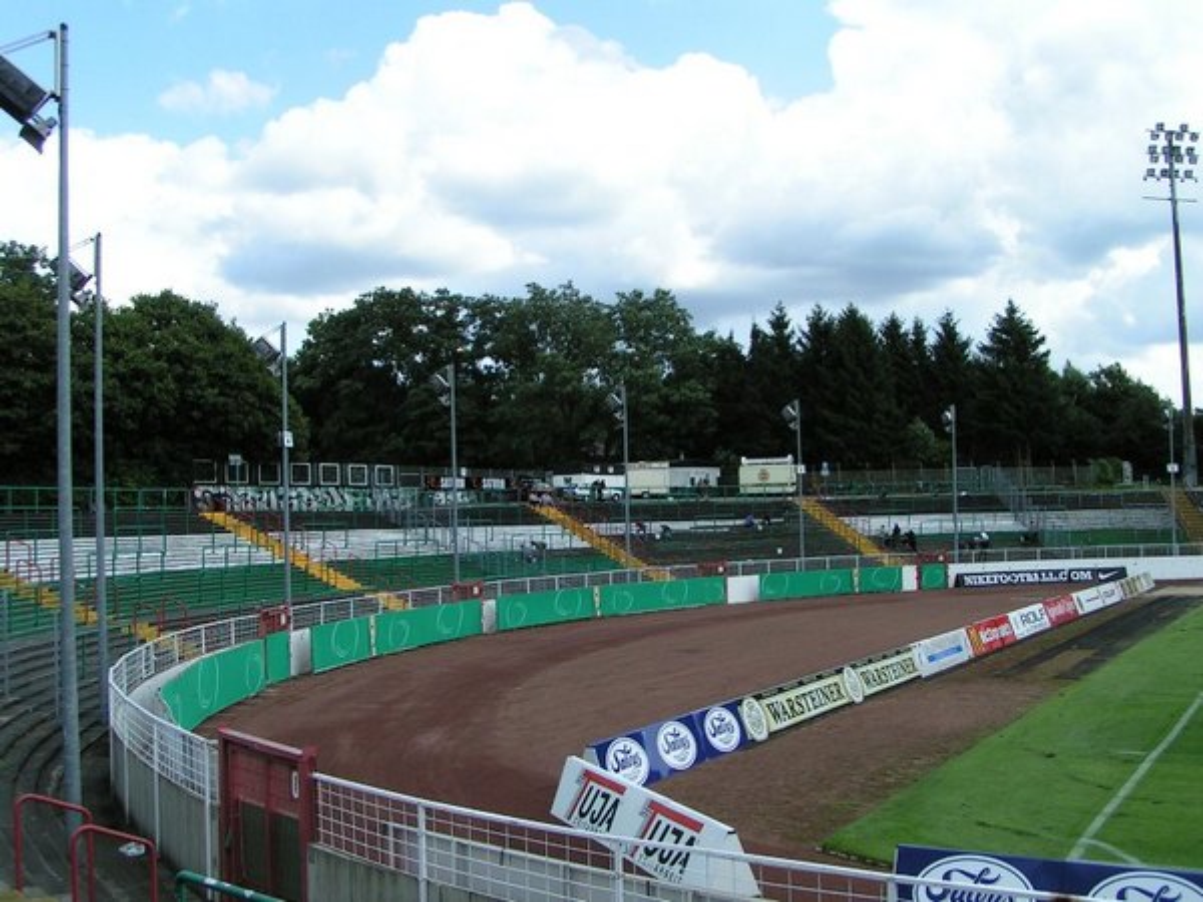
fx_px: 1321
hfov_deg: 49.0
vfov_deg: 37.7
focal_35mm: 38
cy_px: 451
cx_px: 602
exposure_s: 1/250
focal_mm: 5.8
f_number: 5.6
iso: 50
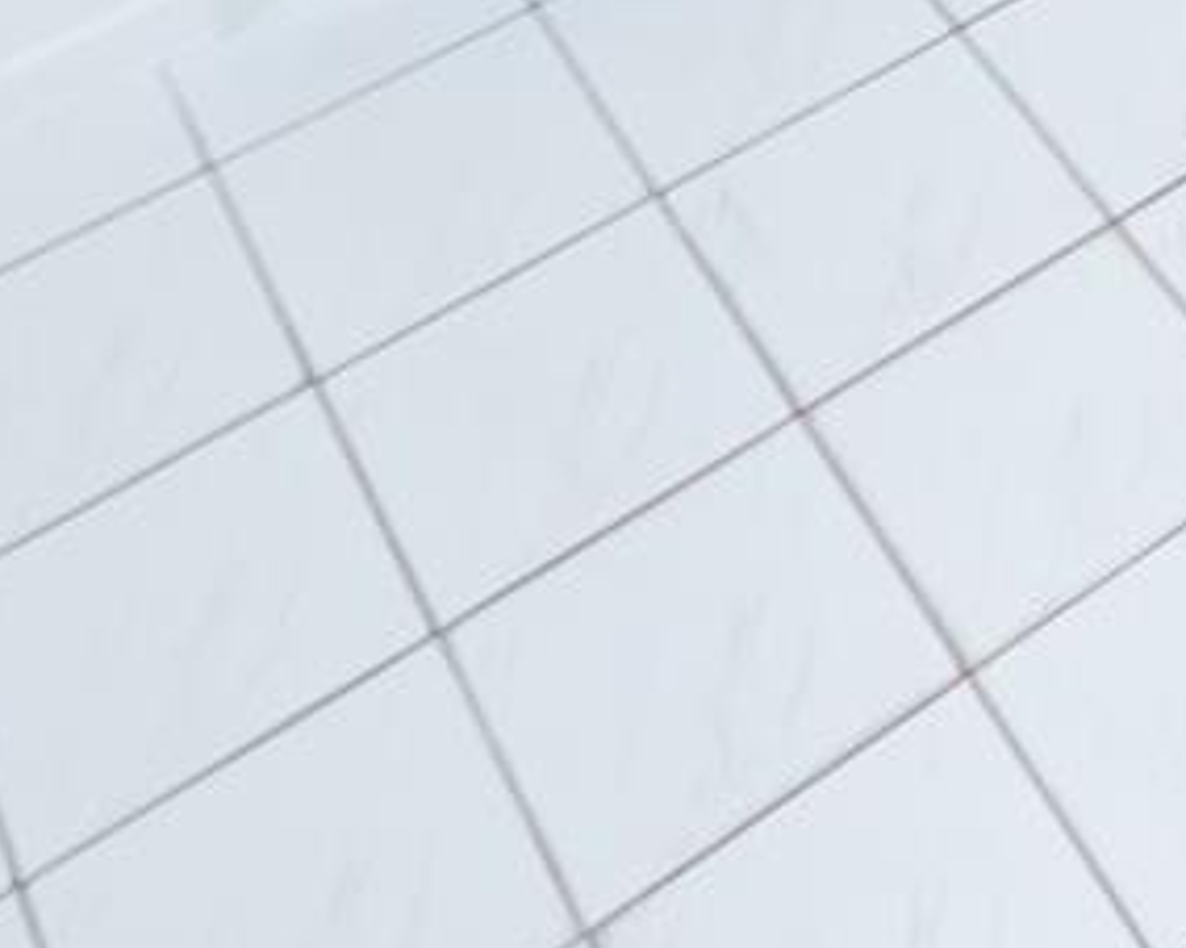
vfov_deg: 18.0
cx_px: 1750
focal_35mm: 74
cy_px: -555
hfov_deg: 21.7
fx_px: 2597
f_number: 4
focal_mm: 14
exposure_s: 1/80
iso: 640
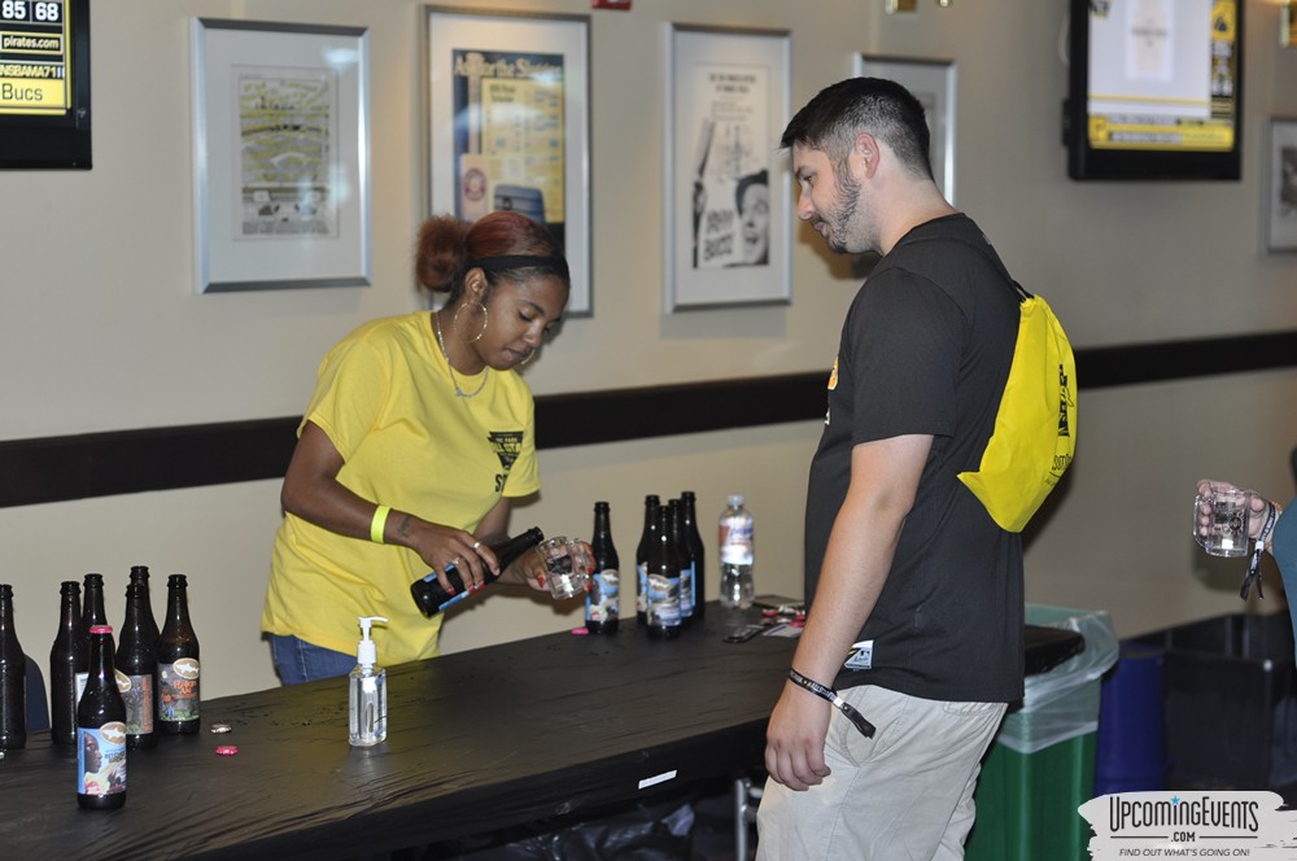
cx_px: 648
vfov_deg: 18.1
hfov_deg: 27.0
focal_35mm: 75
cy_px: 430
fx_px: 2699
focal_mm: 50
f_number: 2.8
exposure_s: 1/60
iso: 200
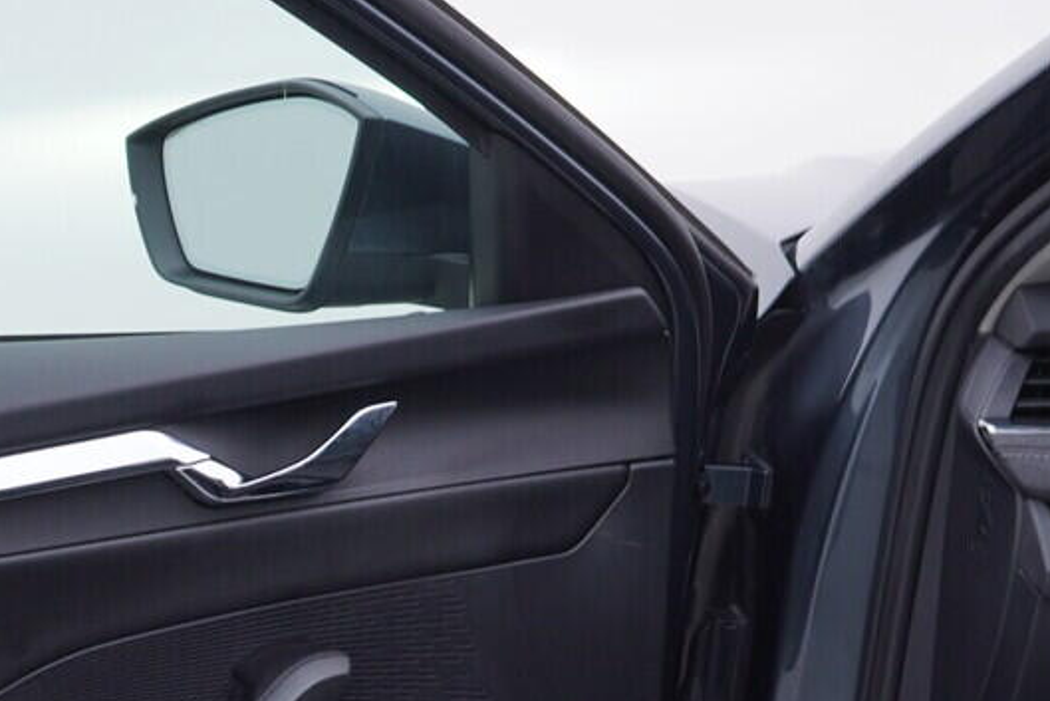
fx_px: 2859
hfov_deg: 20.0
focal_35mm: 98
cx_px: -73
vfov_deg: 13.8
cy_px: 661
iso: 125
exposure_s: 1/60
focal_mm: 24
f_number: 3.5
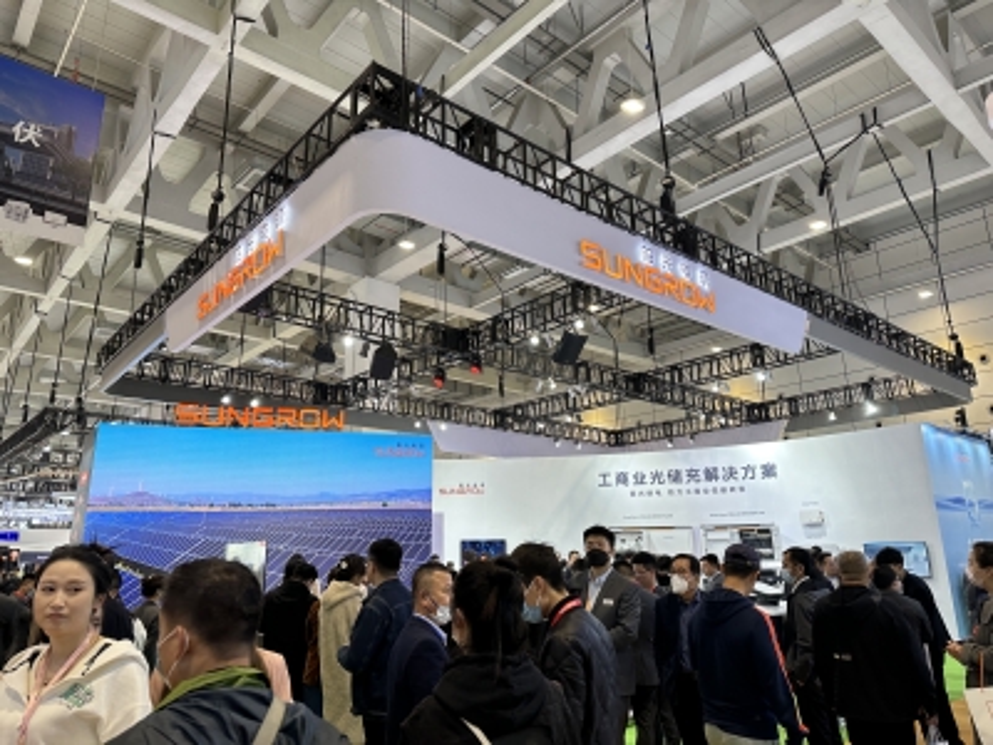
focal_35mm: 24
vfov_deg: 56.8
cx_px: 496
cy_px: 372
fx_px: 688
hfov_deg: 71.6
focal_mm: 6.86
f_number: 1.78
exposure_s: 1/100
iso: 100
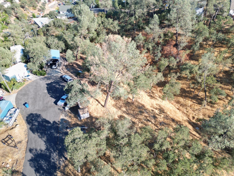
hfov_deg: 71.6
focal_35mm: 24
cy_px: 88
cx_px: 117
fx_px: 162
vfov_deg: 56.8
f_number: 1.7
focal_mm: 6.72
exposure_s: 1/1250
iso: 140
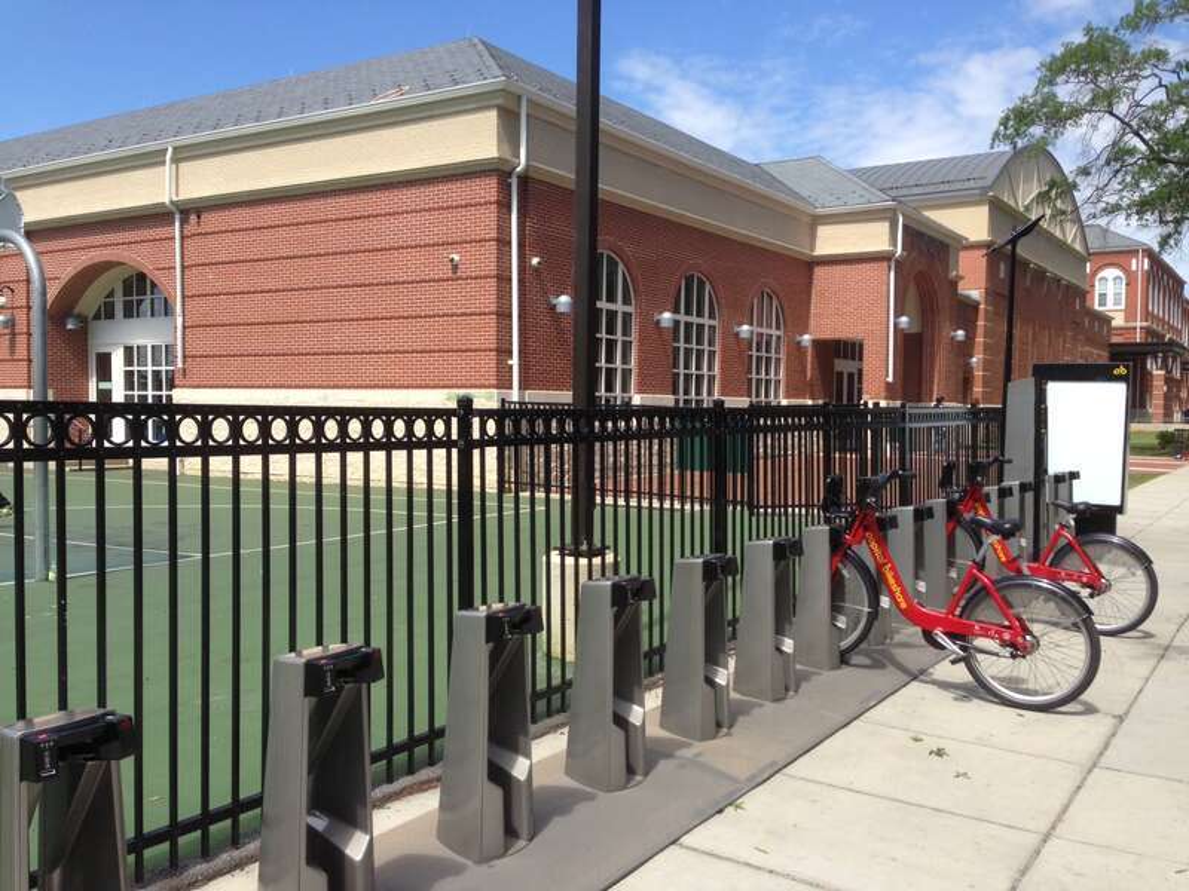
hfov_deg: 55.4
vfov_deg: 42.9
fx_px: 1133
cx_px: 594
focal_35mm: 33
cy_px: 446
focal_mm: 4.13
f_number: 2.4
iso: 50
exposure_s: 1/951
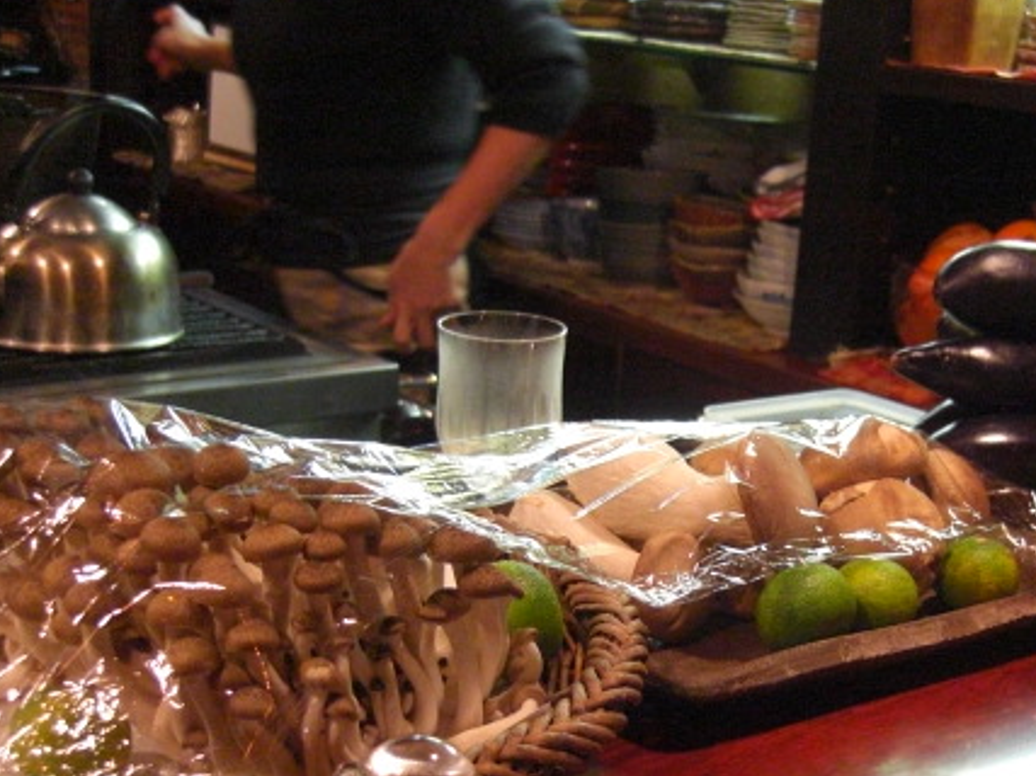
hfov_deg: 33.4
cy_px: 565
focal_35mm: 57
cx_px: 721
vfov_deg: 25.4
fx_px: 1705
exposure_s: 1/30
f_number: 2.8
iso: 800
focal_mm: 7.9
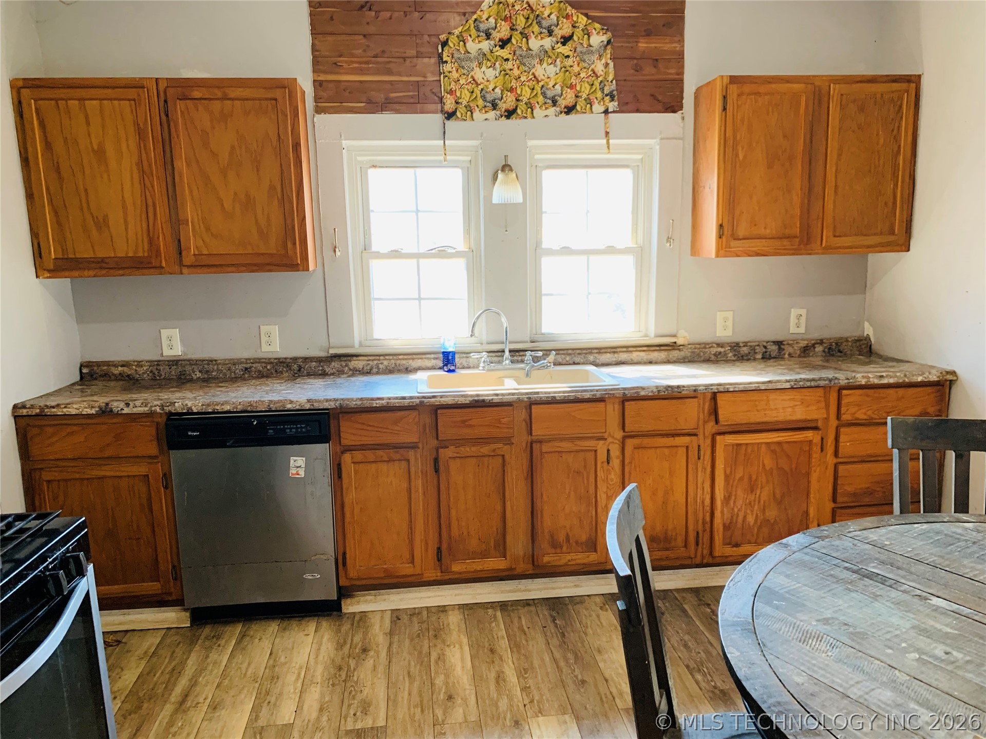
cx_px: 493
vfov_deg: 53.1
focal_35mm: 26
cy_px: 370
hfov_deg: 67.3
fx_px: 741
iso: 250
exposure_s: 1/60
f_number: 1.8
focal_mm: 4.25
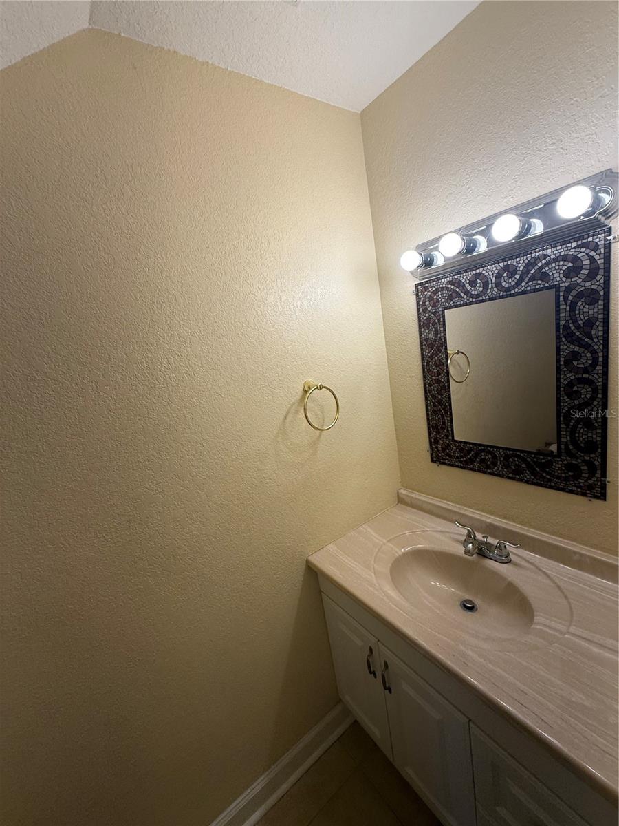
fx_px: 334
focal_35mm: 14
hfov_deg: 85.7
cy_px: 413
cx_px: 310
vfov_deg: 102.1
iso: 64
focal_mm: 2.22
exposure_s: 1/178
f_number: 2.2
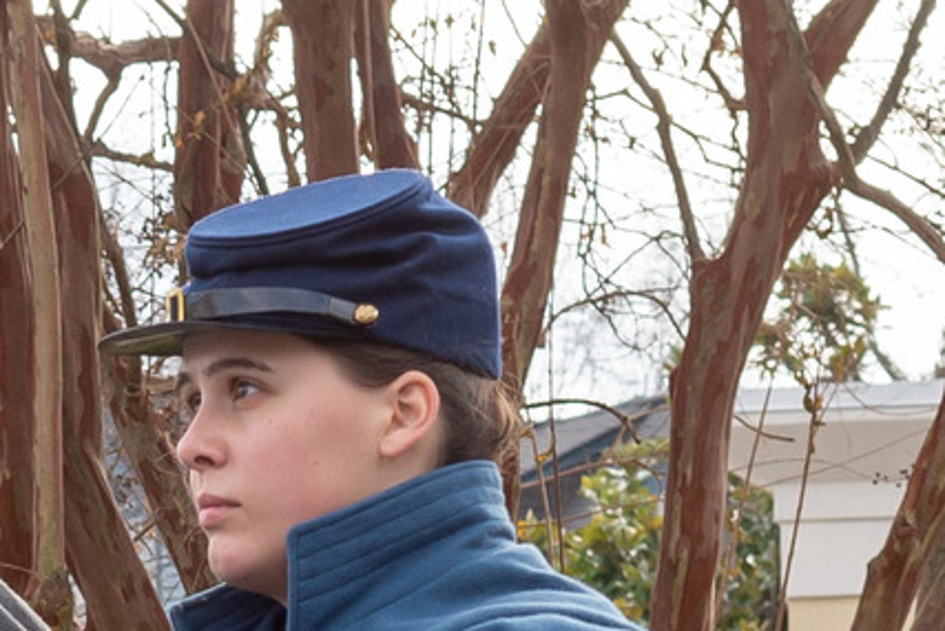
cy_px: 1255
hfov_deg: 5.8
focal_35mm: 352
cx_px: -440
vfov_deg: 3.9
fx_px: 9243
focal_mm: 50
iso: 400
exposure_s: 1/400
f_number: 7.1
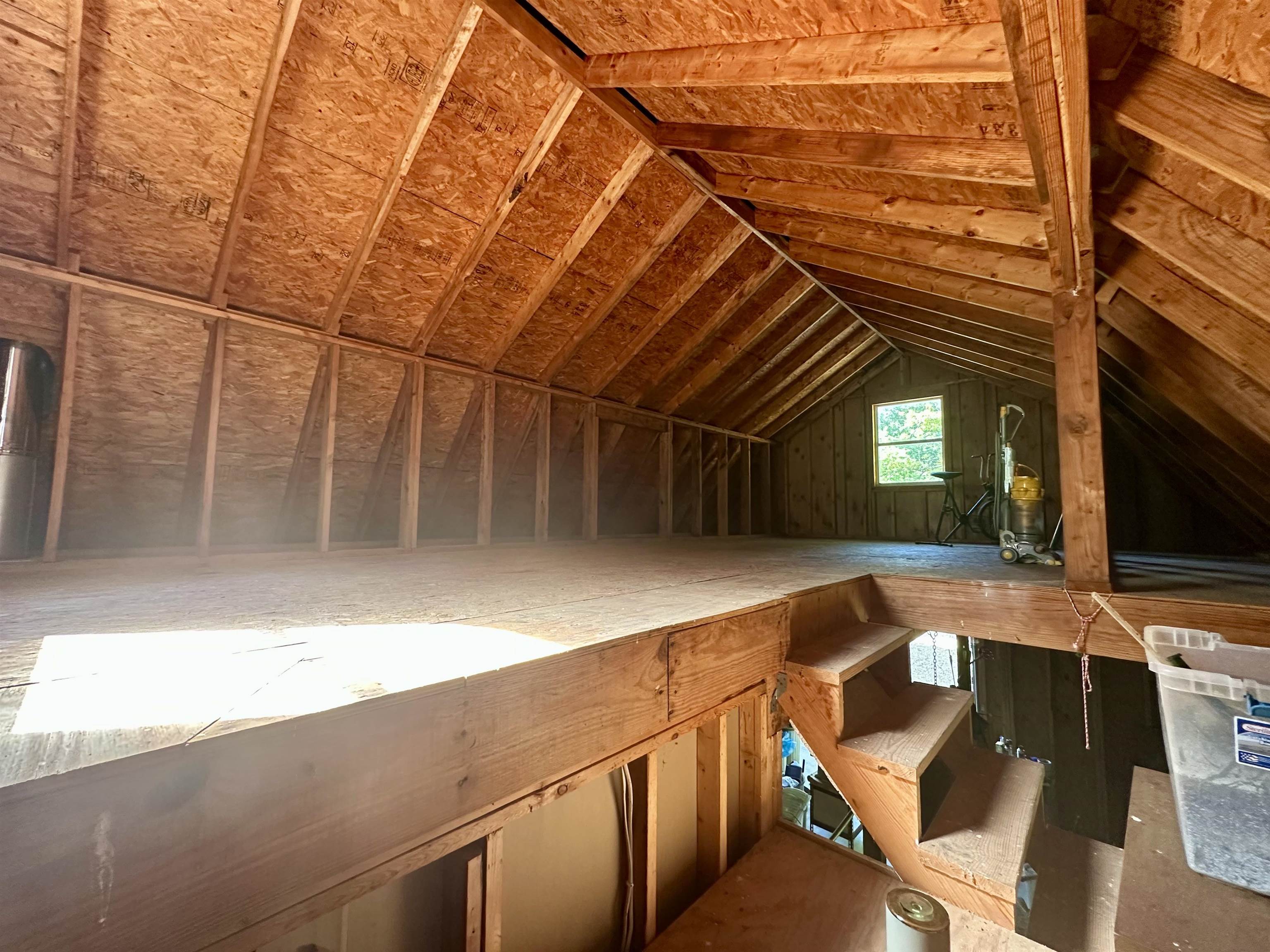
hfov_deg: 102.1
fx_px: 514
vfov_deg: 85.7
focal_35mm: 14
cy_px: 476
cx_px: 635
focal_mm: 2.22
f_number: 2.2
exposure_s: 1/84
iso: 320
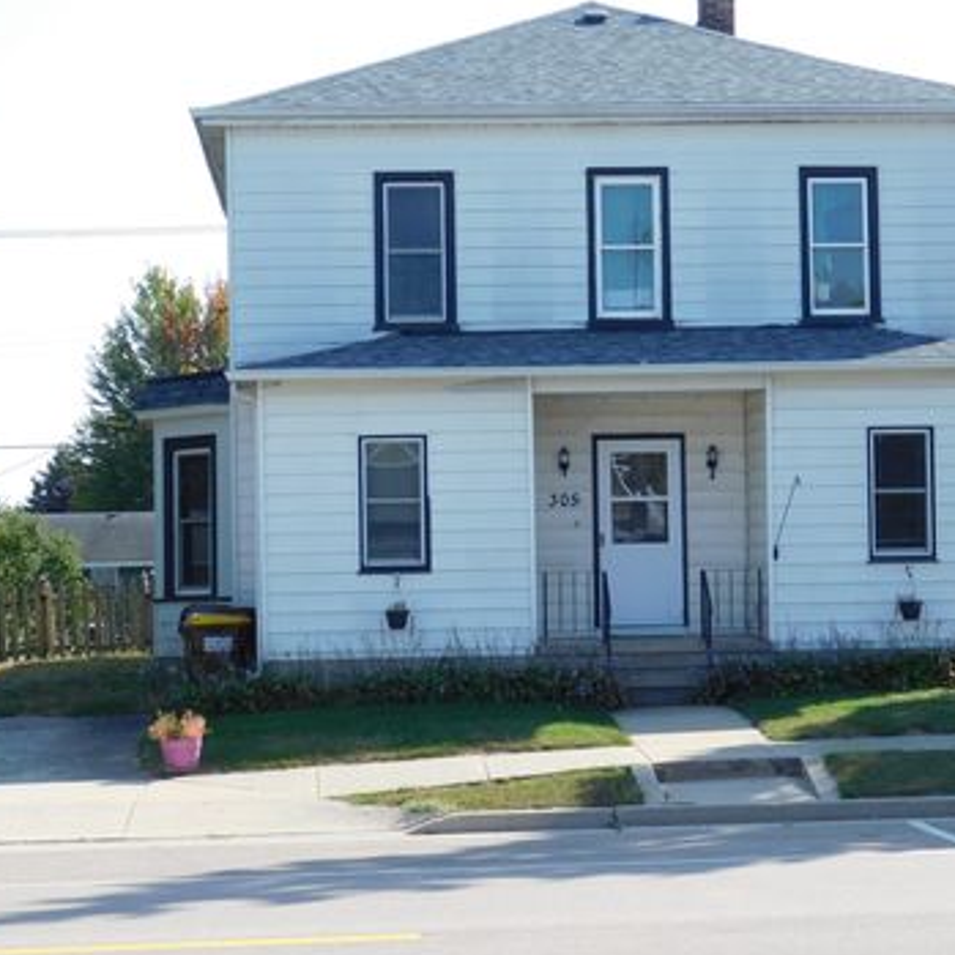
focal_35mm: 90
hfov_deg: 19.3
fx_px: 2809
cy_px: 461
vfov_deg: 19.3
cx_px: 558
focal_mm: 12.6
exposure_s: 1/500
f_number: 4.3
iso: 125
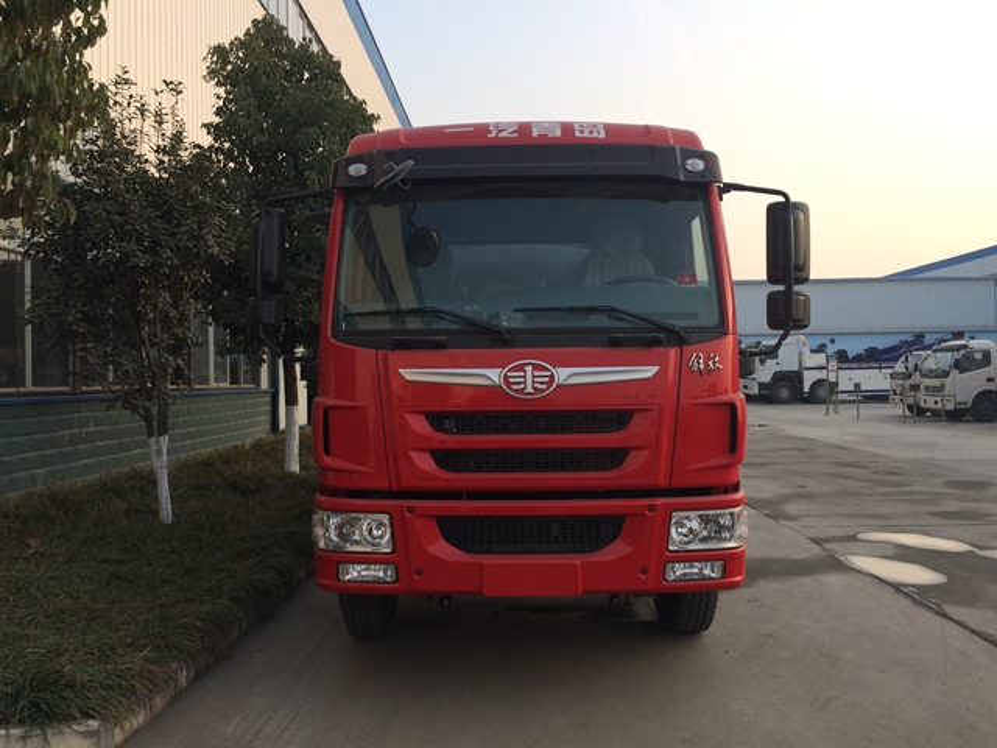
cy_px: 374
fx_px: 835
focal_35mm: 29
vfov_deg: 48.2
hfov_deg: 61.7
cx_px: 498
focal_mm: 4.15
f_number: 2.2
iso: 32
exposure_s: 1/436
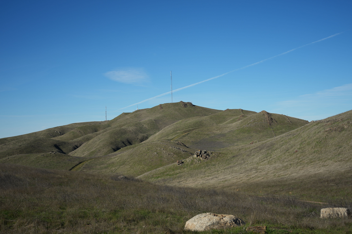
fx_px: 469
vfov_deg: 28.1
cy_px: 117
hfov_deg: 41.1
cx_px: 176
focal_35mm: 48
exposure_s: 1/1000
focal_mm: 48
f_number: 5
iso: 100
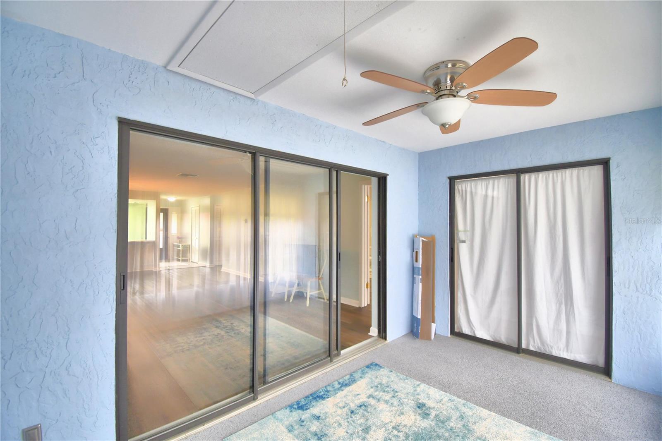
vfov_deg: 77.3
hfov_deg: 100.4
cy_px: 220
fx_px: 276
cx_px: 331
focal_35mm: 15
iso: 400
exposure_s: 1/40
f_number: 4.5
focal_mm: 10
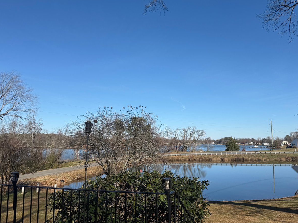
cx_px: 167
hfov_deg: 58.2
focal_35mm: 31
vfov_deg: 45.5
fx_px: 267
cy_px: 112
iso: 80
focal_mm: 6.76
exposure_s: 1/6173
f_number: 1.78
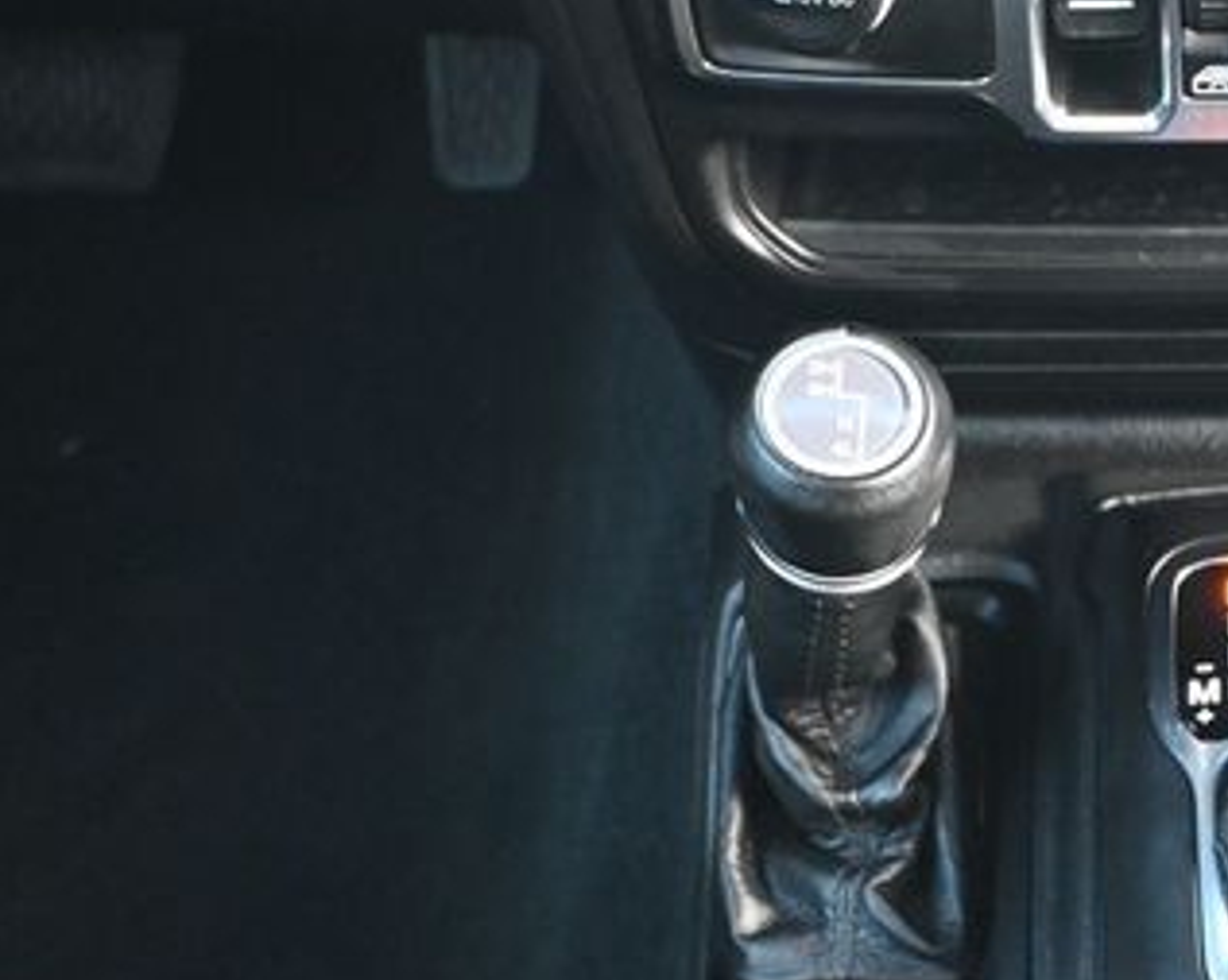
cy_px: 604
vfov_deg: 16.6
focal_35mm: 92
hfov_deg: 20.1
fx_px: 3356
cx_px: 1232
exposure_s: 1/60
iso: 3600
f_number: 5
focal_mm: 32.5
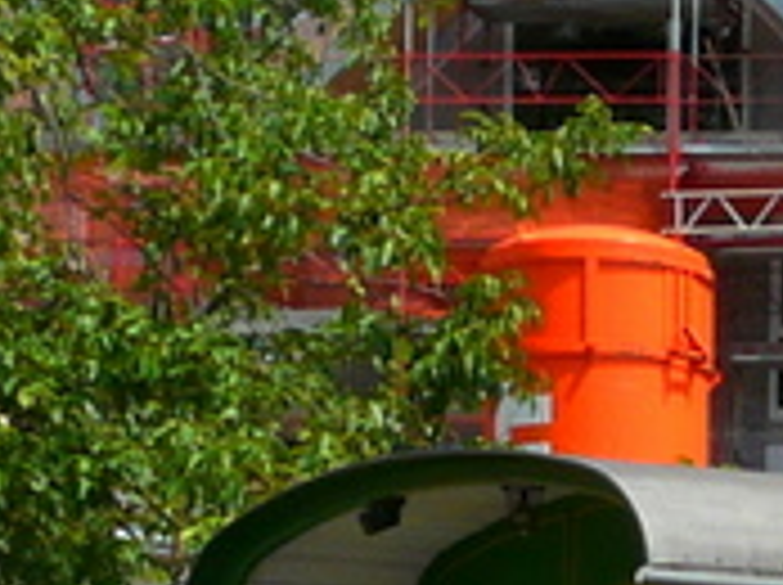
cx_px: 1588
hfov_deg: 11.1
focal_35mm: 161
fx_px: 3637
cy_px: 950
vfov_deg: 8.9
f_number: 5.6
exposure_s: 1/320
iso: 100
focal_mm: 4.6
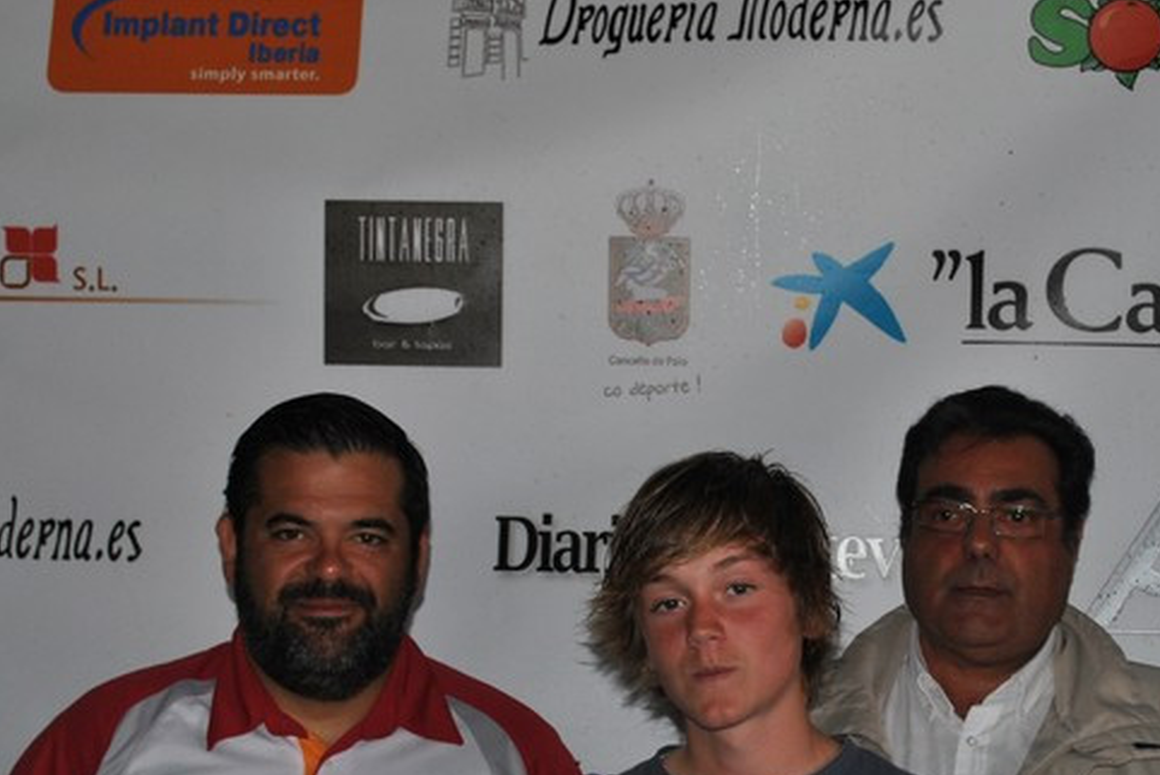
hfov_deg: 25.0
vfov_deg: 16.8
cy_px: 587
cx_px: 727
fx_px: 2609
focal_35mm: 81
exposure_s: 1/60
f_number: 4.5
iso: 200
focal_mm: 29
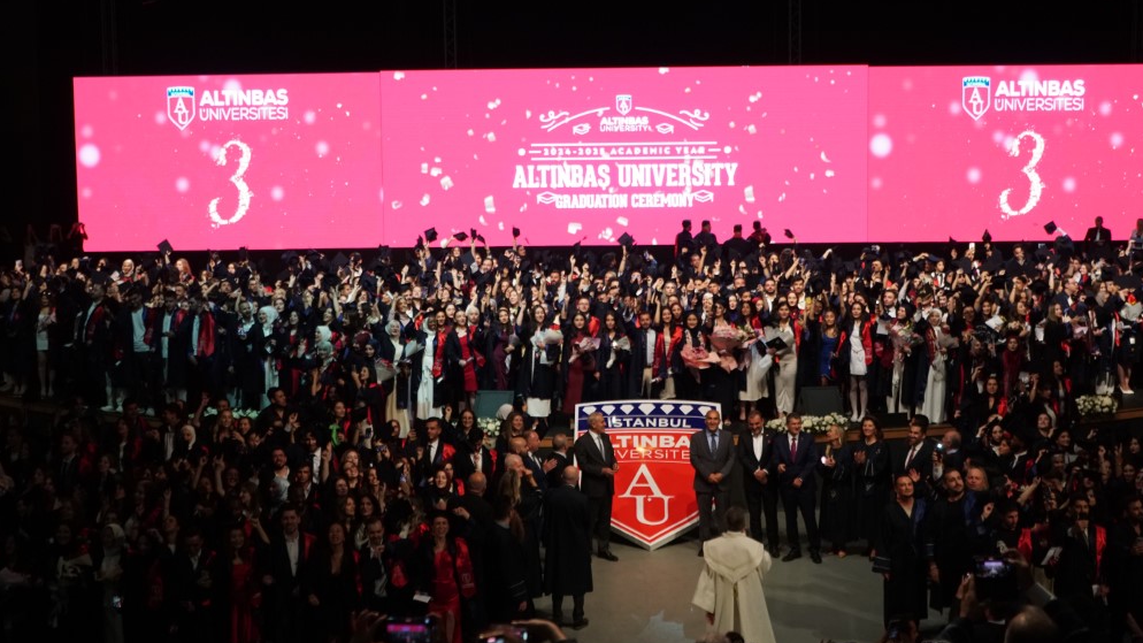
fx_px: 1744
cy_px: 264
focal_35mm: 58
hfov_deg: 36.3
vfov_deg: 20.9
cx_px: 593
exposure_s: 1/160
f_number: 4
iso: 1250
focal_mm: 35
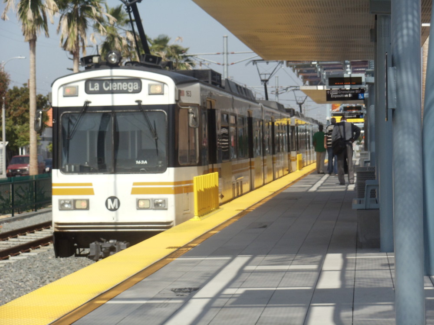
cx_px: 217
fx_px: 1417
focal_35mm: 113
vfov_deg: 13.1
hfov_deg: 17.4
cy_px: 162
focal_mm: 15.35
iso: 200
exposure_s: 1/320
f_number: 9.7
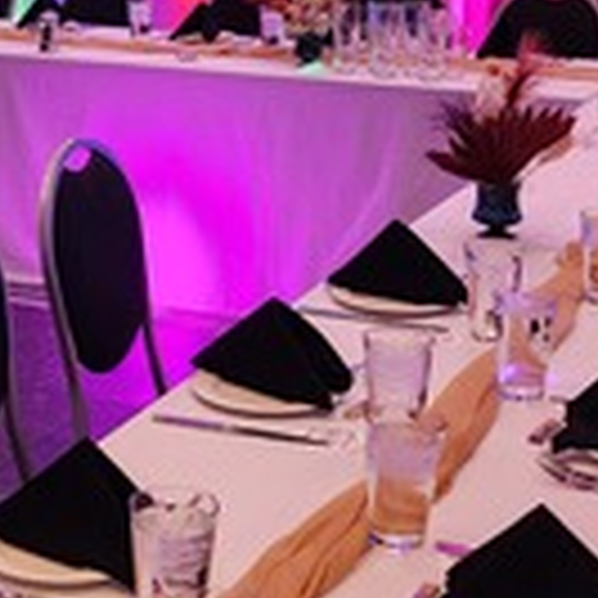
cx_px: 36
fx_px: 1798
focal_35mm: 92
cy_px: 144
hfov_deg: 18.5
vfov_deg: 18.7
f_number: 1.8
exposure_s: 1/60
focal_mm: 6.4
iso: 640
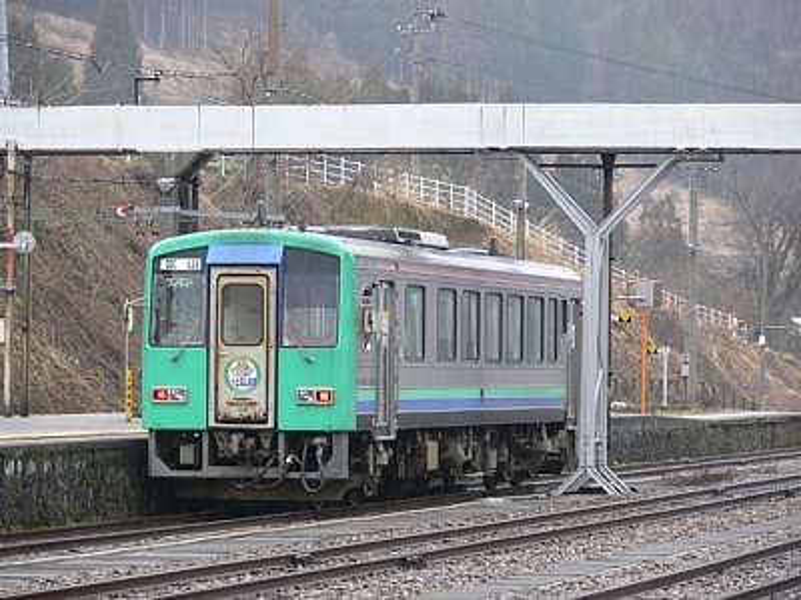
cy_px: 300
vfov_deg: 8.3
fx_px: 4119
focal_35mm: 178
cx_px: 400
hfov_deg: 11.1
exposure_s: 1/30
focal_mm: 37.7
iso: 80
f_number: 3.6
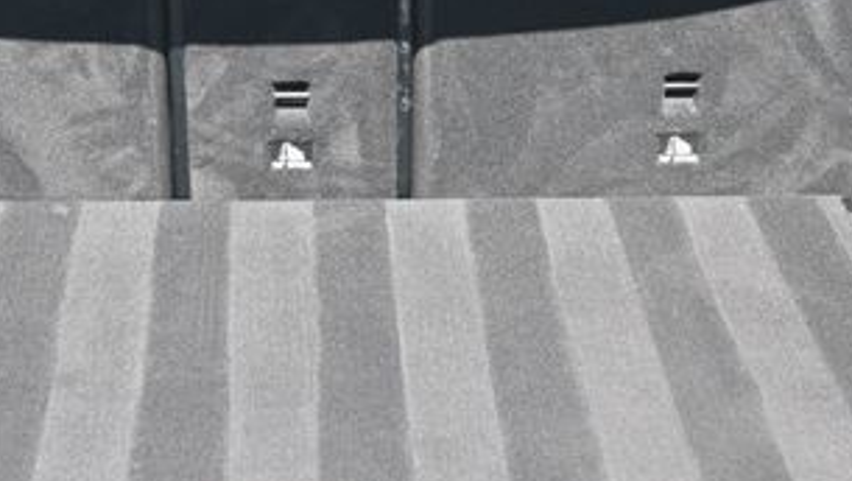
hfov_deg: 14.8
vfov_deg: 8.4
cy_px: 45
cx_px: 291
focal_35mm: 145
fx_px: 3278
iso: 400
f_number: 6
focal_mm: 44
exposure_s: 1/160
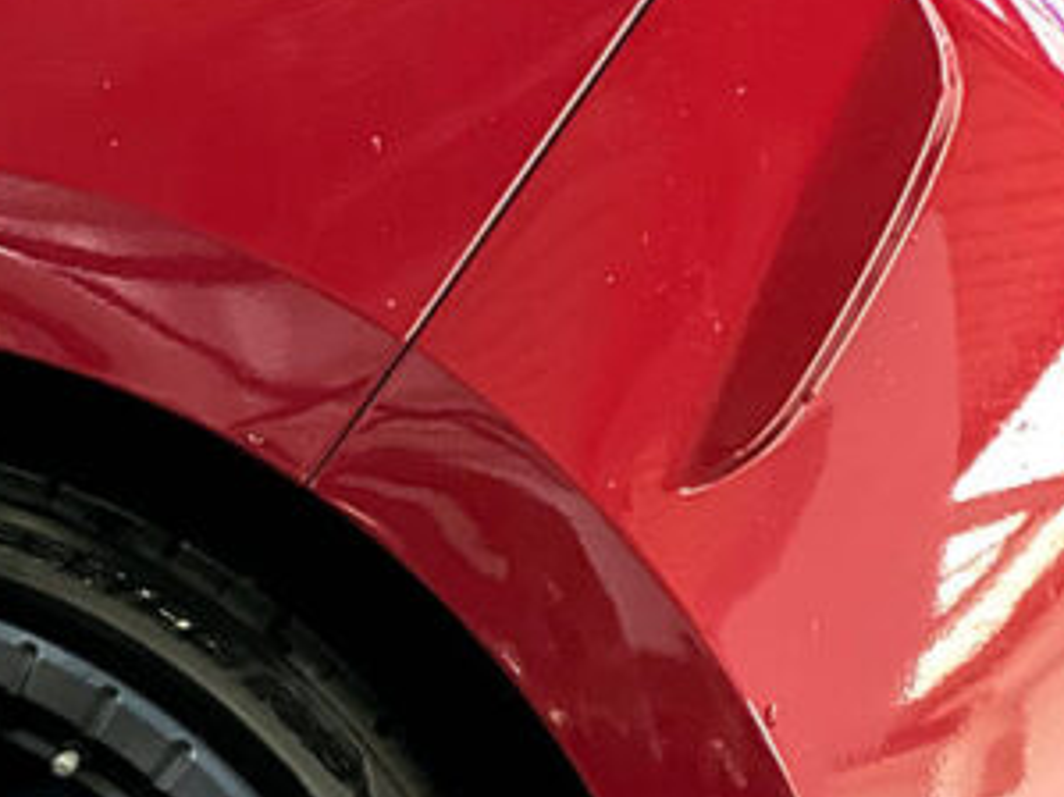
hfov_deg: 9.4
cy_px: 1014
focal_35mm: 206
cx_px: -306
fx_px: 6329
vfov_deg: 7.1
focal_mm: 9
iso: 500
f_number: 2.8
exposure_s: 1/14
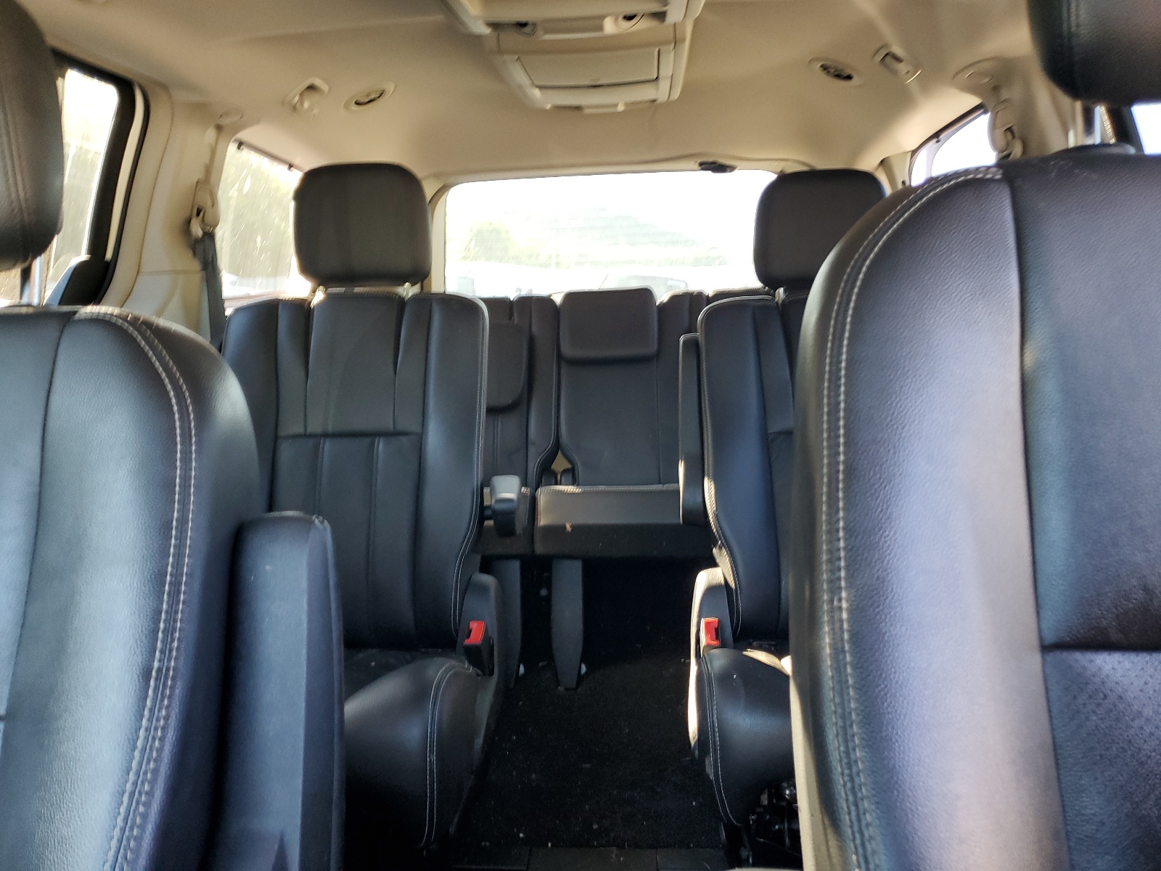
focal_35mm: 26
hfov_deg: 67.3
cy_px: 436
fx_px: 872
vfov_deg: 53.1
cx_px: 580
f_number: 1.5
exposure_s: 1/60.2
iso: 83
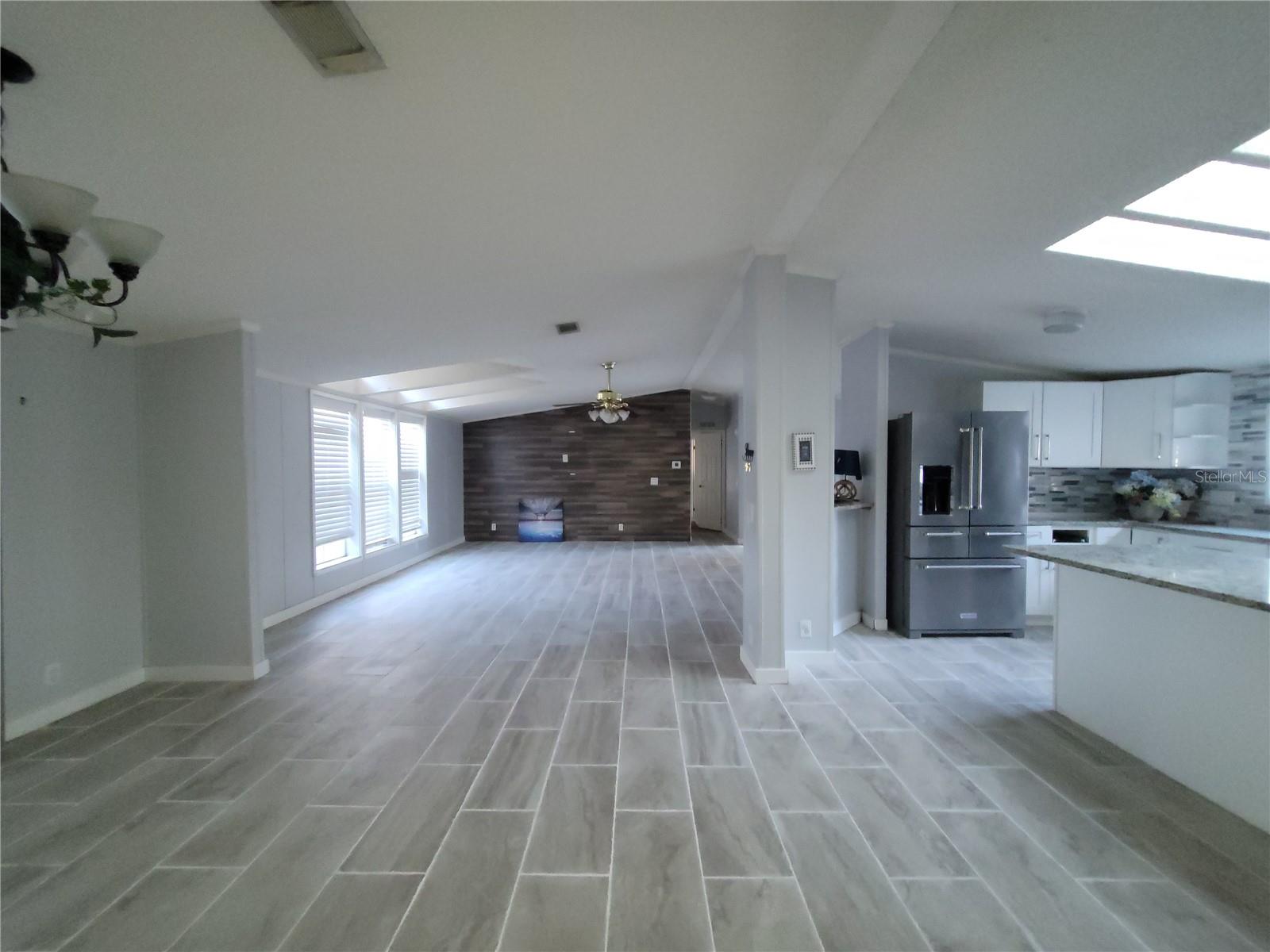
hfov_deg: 106.2
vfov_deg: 89.9
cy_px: 476
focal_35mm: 13
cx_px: 635
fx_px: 477
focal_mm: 1.74
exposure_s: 1/30
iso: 400
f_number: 2.2
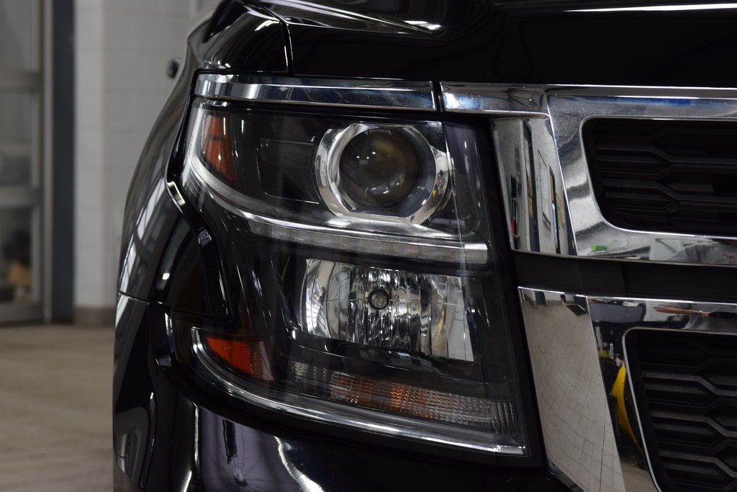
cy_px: 246
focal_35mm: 105
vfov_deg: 13.0
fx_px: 2150
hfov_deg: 19.5
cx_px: 368
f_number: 7.1
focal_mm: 70
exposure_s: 1/30
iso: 560
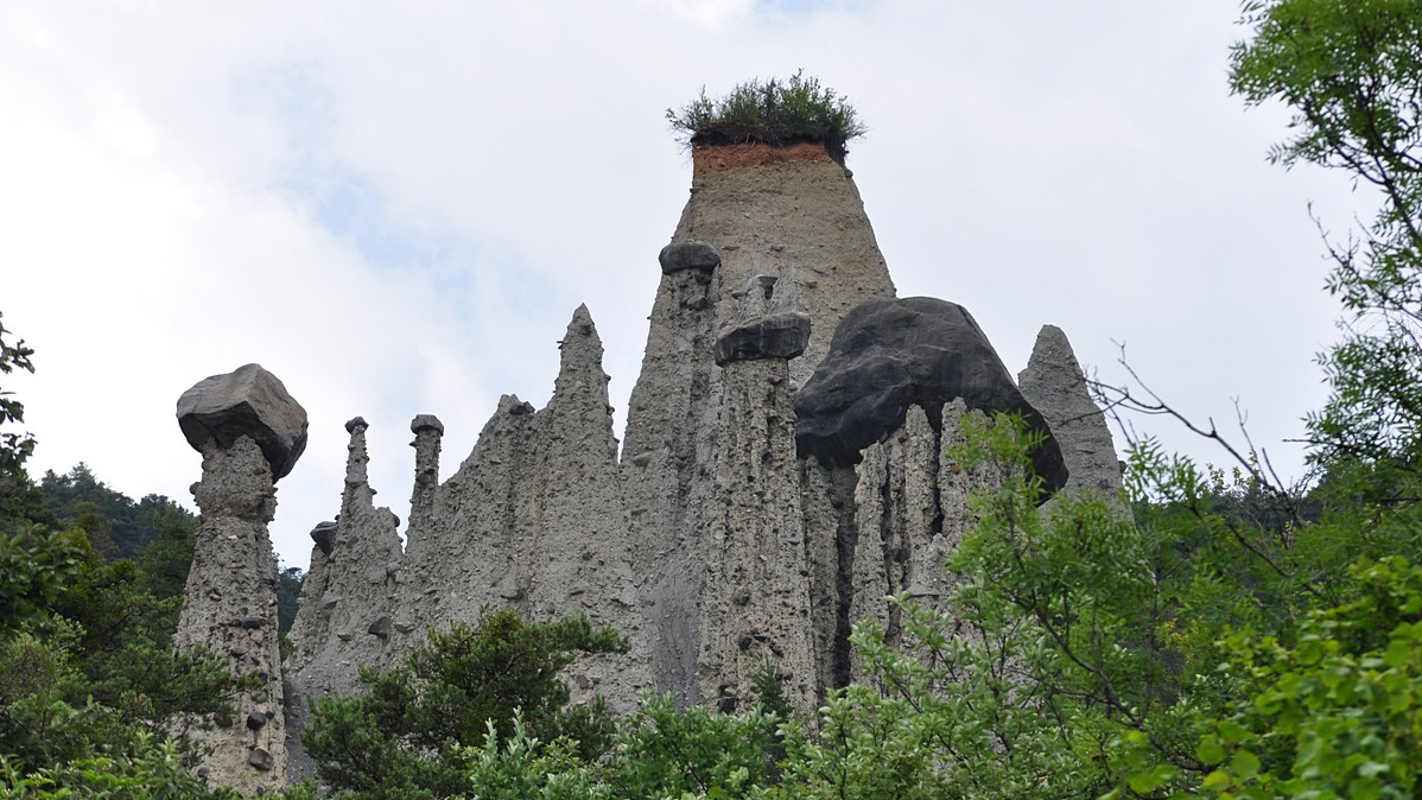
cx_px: 711
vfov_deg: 6.2
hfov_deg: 11.0
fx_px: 7410
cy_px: 397
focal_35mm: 197
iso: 250
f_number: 10
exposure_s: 1/250
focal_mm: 125
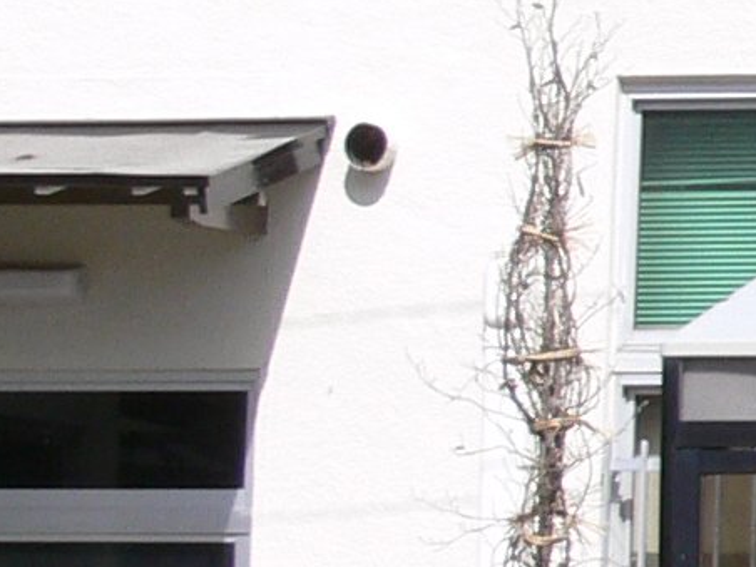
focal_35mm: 253
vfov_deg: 5.9
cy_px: -22
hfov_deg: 7.0
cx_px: 2322
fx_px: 5525
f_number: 5.6
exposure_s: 1/320
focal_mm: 7.4
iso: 80
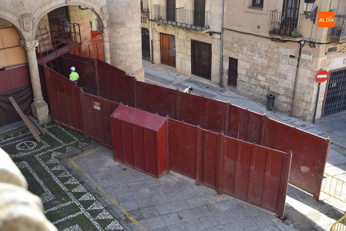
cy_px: 116
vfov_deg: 36.9
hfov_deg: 53.1
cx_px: 173
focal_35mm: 36
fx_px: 346
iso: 200
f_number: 3.8
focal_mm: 24
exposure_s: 1/400
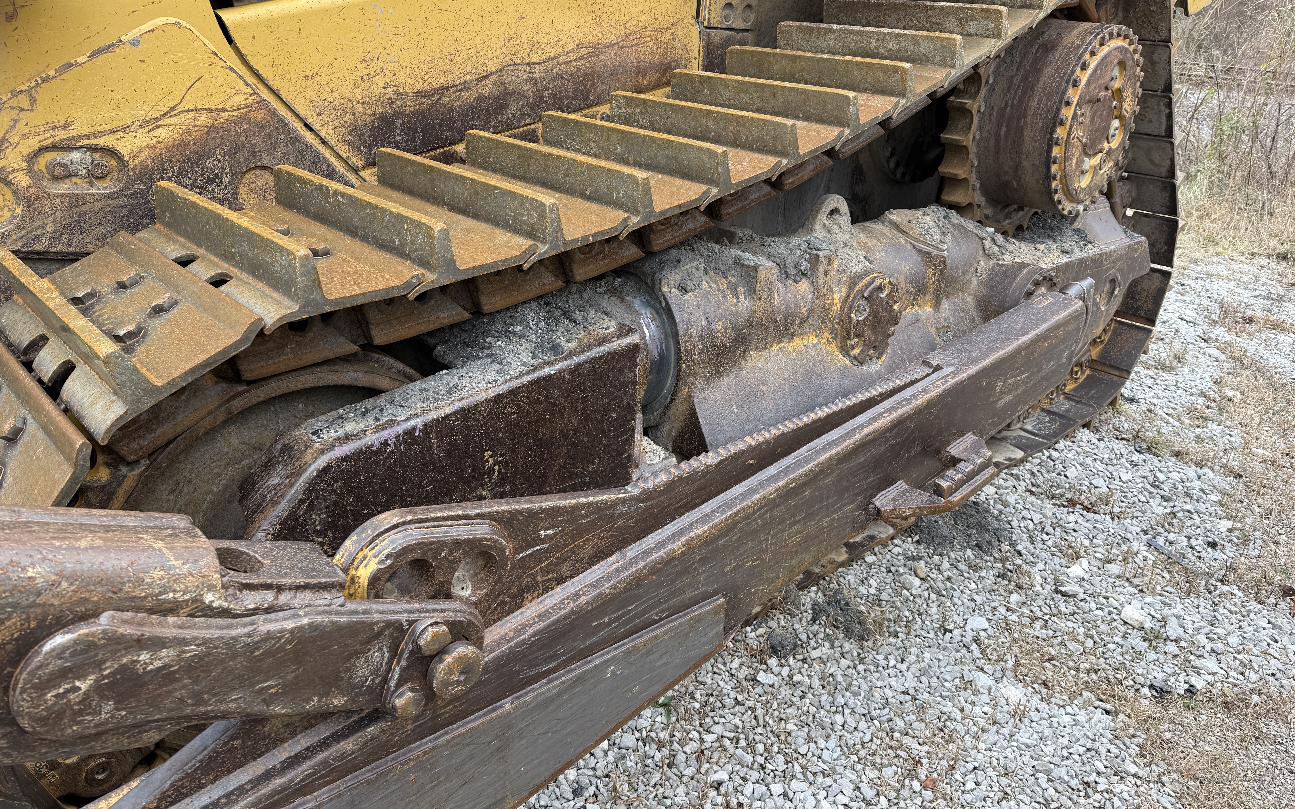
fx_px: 918
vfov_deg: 47.6
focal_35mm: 26
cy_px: 380
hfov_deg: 70.4
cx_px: 661
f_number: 1.78
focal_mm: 6.76
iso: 64
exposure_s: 1/272
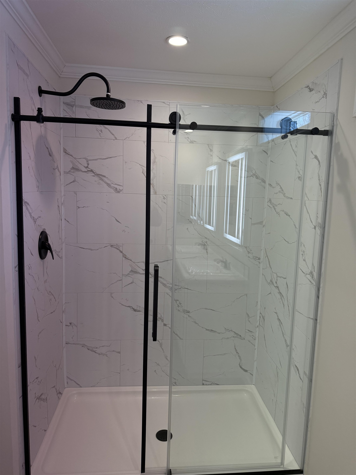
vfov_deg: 71.6
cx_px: 178
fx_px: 329
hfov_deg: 56.8
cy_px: 238
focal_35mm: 24
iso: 160
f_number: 1.78
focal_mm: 6.76
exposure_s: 1/236
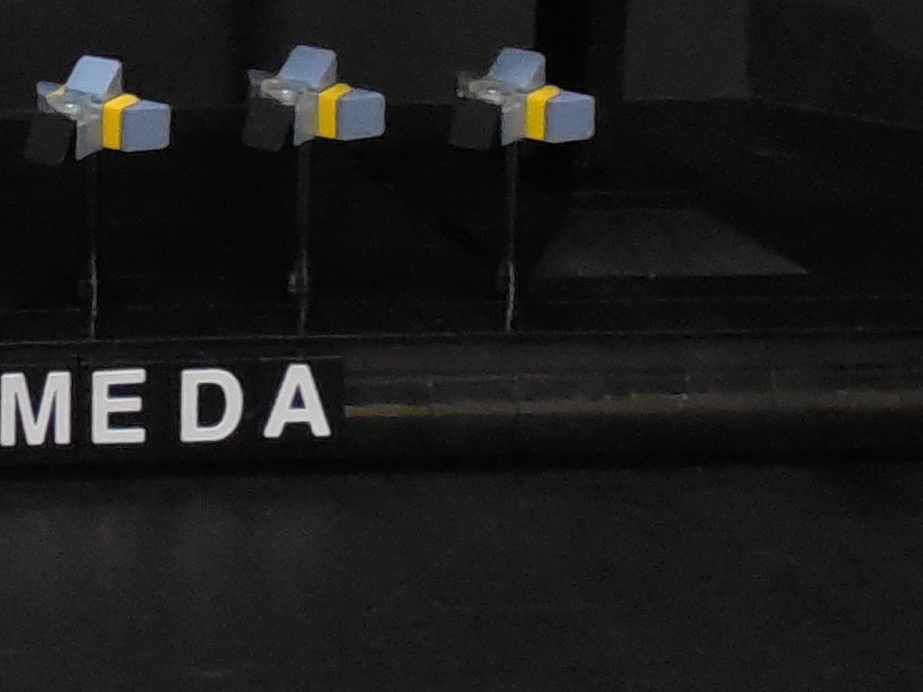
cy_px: -575
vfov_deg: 12.1
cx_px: -631
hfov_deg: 15.6
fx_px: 2985
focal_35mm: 112
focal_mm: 4.5
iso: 560
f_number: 3.3
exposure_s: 1/8
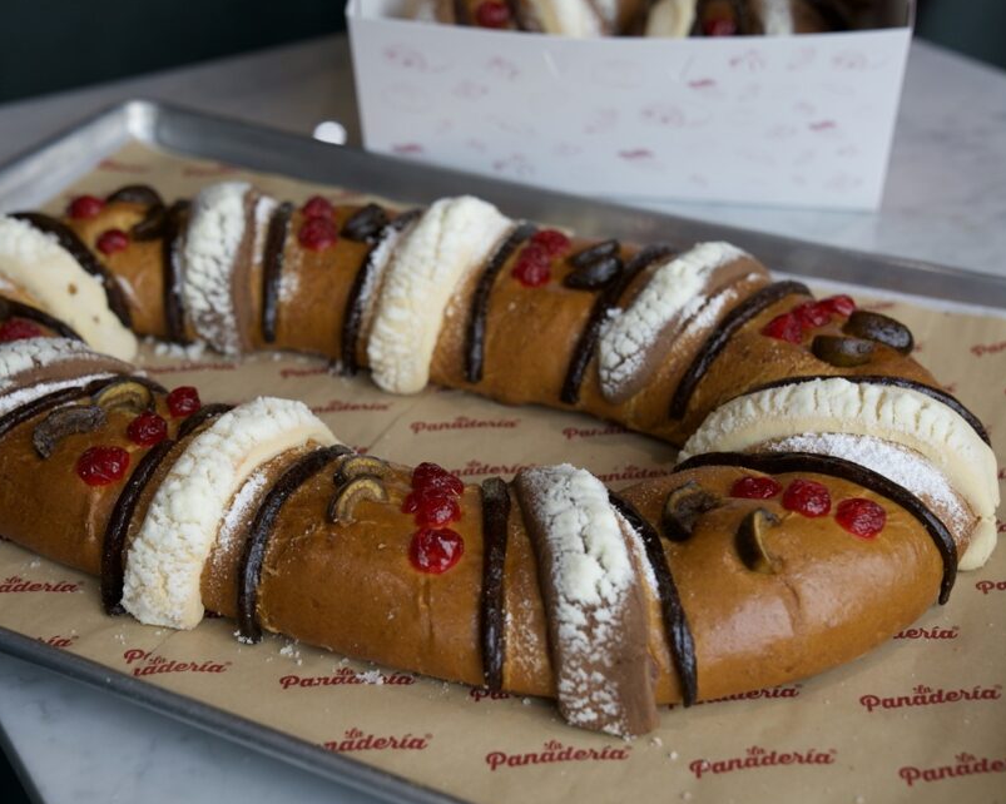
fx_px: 1637
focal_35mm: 55
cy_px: 402
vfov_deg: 27.6
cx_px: 454
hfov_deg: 34.1
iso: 500
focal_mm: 48
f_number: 4
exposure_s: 1/160
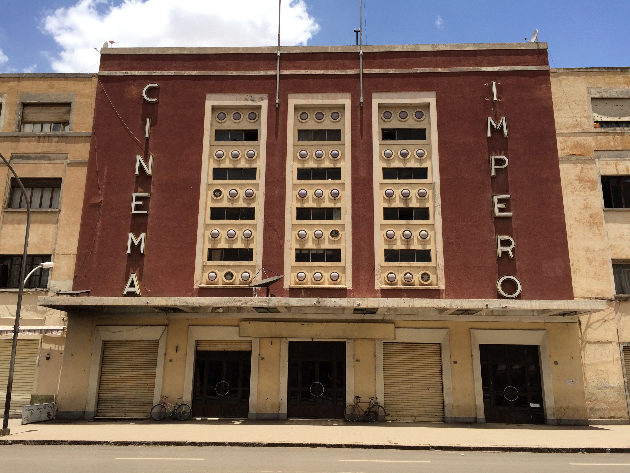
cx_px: 315
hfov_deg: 61.7
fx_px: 528
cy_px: 236
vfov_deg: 48.2
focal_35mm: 29
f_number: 2.2
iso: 32
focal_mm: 4.15
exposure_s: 1/2053
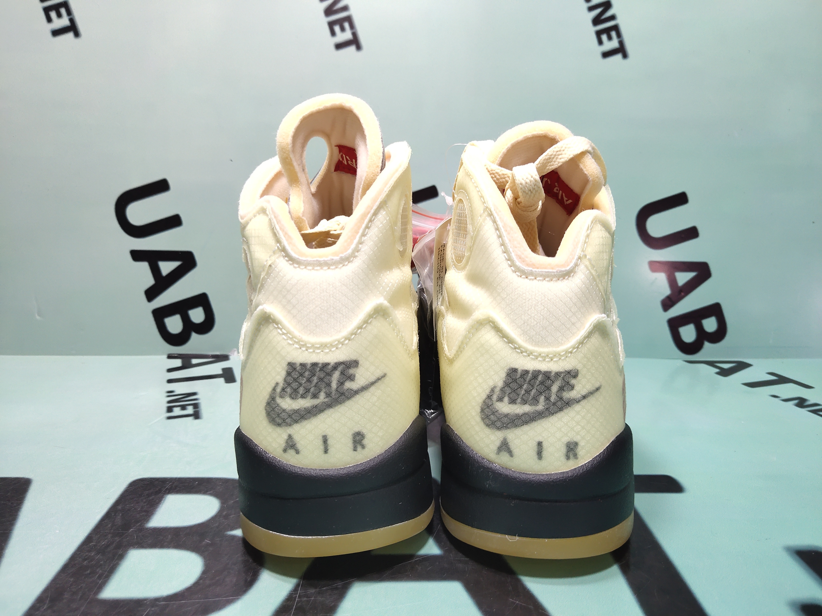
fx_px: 712
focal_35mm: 30
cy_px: 308
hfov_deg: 60.0
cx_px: 411
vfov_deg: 46.8
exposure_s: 1/100
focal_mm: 4.35
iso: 141
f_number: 1.79
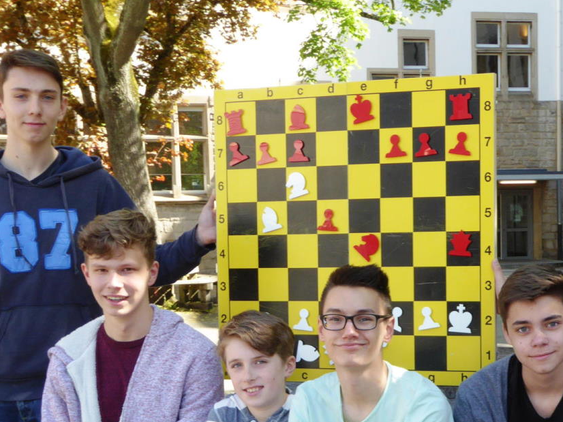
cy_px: 299
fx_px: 1106
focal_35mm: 68
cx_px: 402
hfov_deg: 28.3
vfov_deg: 21.5
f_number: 3.7
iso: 100
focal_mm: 6.7
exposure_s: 1/125
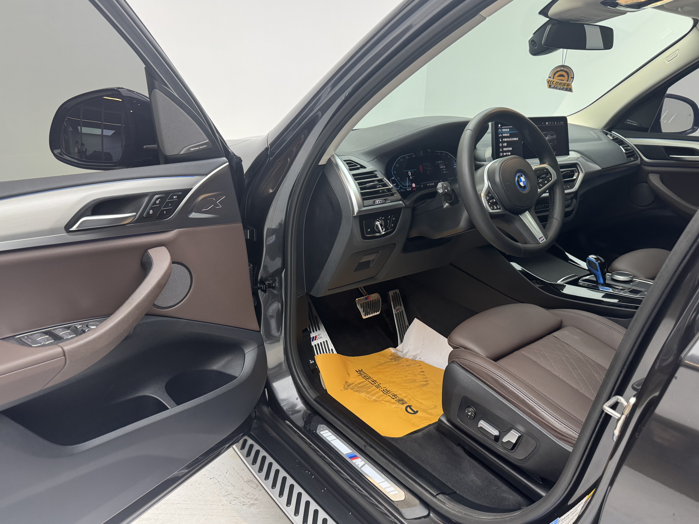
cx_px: 341
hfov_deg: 69.4
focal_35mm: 25
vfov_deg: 54.9
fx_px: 505
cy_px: 261
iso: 160
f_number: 1.78
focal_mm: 6.76
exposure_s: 1/100
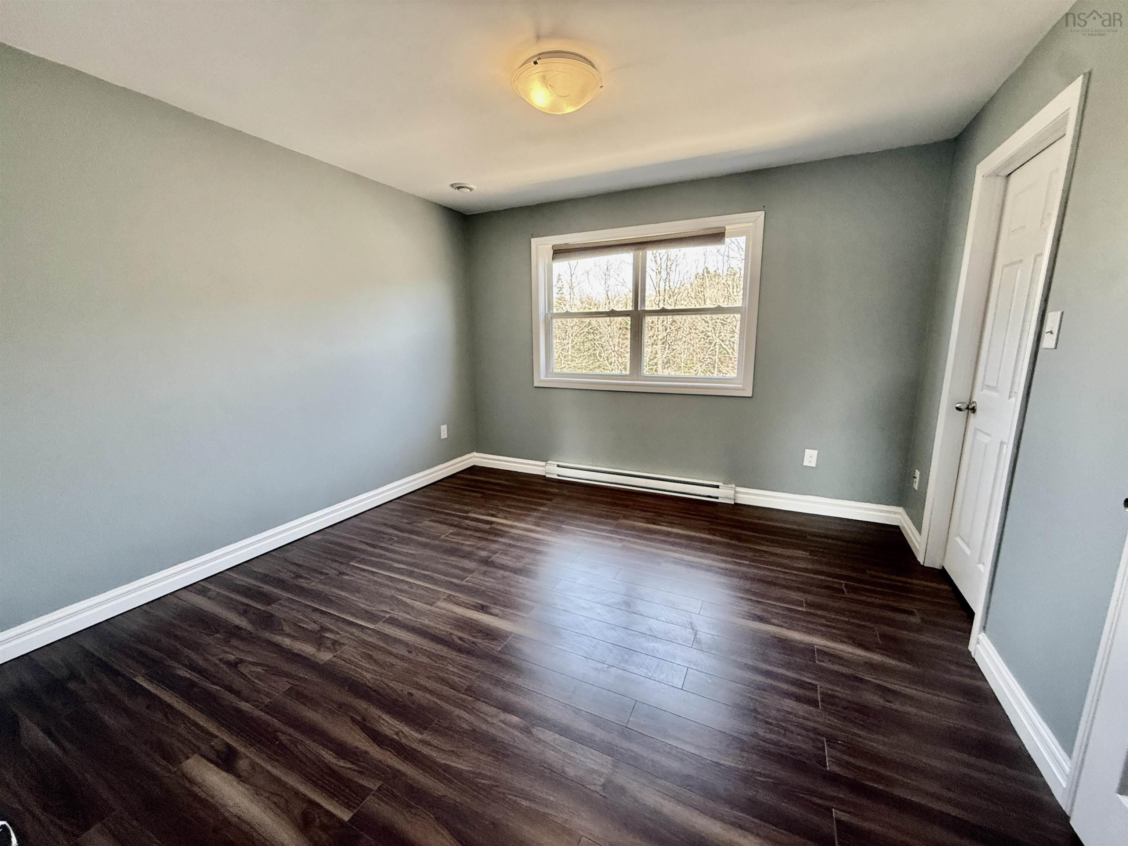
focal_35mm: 14
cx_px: 564
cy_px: 423
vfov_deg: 85.7
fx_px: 456
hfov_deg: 102.1
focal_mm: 2.22
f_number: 2.2
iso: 200
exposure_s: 1/99
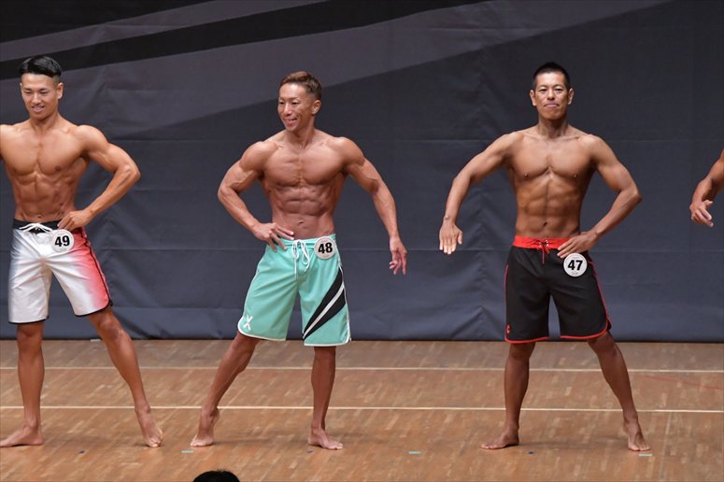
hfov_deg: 8.1
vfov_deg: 5.4
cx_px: 362
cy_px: 241
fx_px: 5126
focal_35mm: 255
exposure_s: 1/400
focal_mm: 170
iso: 6400
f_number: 5.6
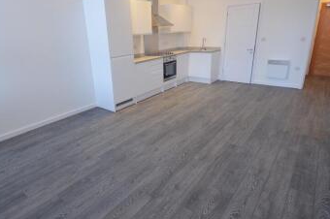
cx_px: 143
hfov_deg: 80.8
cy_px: 95
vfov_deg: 59.2
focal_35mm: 21
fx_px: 192
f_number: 3.5
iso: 800
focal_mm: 10
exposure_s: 1/50
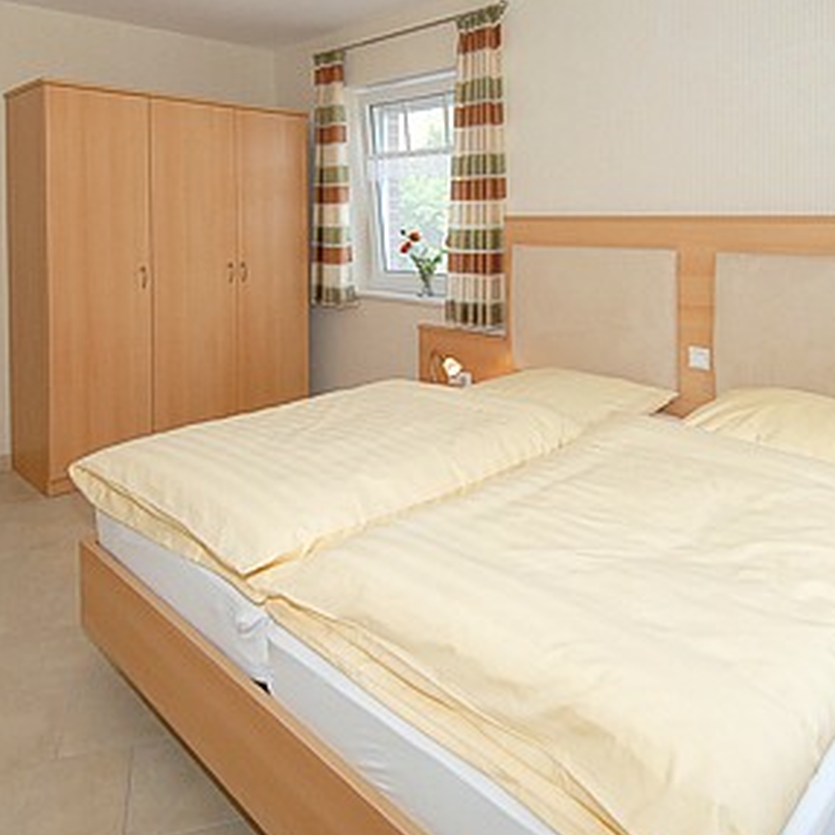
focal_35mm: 24
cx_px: 393
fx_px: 655
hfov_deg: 65.0
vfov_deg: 65.0
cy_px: 428
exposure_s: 1/80
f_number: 10
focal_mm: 12
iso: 400
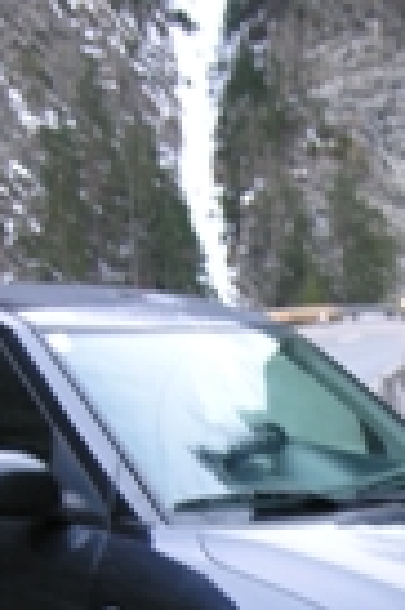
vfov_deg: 26.3
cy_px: 606
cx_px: 414
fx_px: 1235
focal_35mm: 73
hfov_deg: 18.1
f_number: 2.6
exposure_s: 1/4.9
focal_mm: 6.1
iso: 50
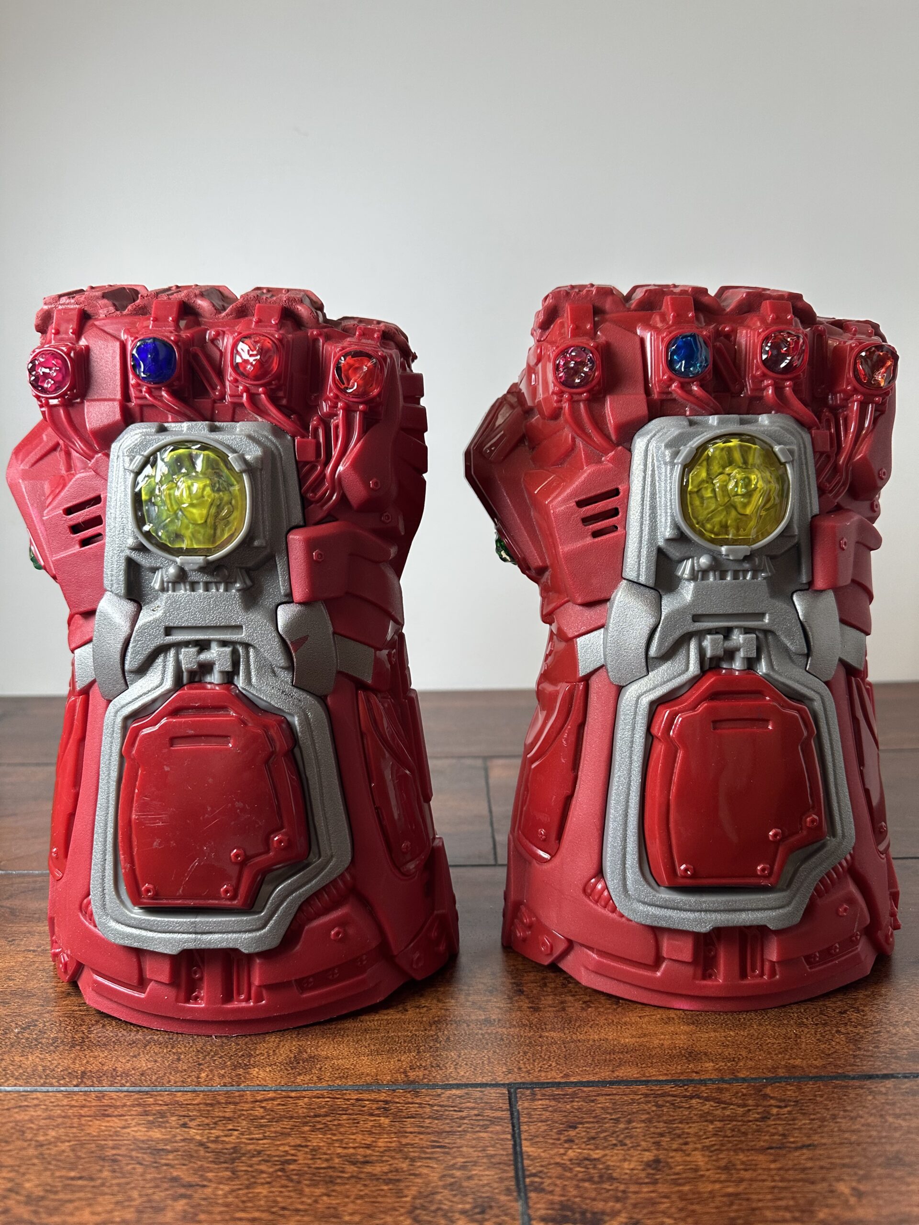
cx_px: 460
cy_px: 612
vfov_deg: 71.6
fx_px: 850
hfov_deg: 56.8
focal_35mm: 24
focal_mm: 6.86
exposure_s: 1/120
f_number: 1.78
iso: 160
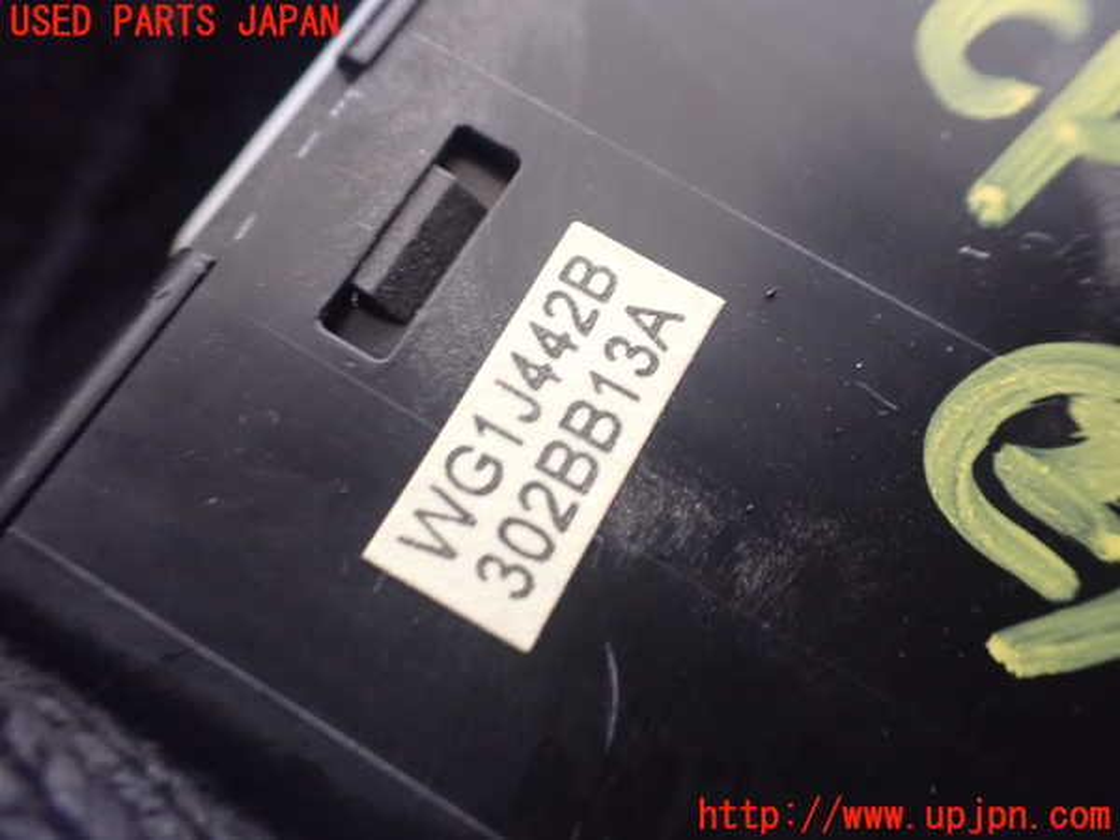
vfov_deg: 46.8
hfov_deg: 60.0
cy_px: 420
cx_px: 560
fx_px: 971
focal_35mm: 30
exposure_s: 1/30
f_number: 2.3
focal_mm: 5.4
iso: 1250
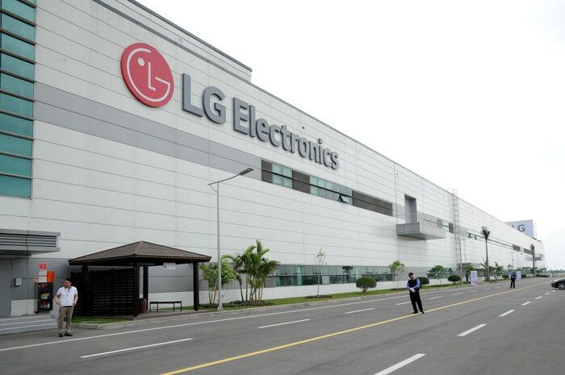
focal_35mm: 30
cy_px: 188
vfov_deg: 43.5
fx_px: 470
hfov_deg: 62.0
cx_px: 282
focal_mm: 30
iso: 400
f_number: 11
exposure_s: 1/160
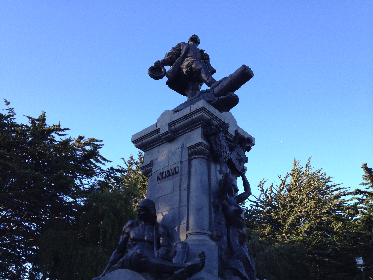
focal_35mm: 35
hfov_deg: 52.6
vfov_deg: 40.7
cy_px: 140
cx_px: 186
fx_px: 377
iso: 50
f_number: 2.4
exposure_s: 1/297
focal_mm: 4.28
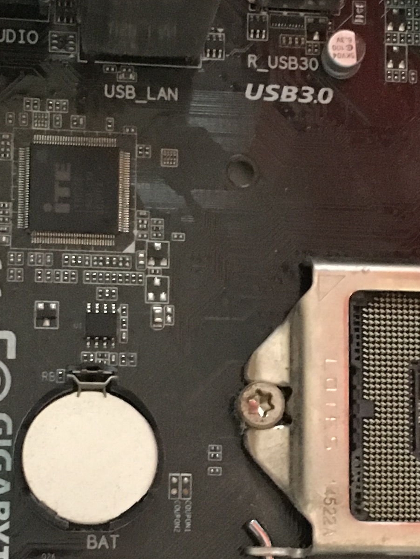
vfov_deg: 20.2
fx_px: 1569
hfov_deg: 15.2
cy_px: 362
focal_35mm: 97
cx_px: 272
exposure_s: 1/17
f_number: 2.2
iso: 320
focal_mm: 4.15
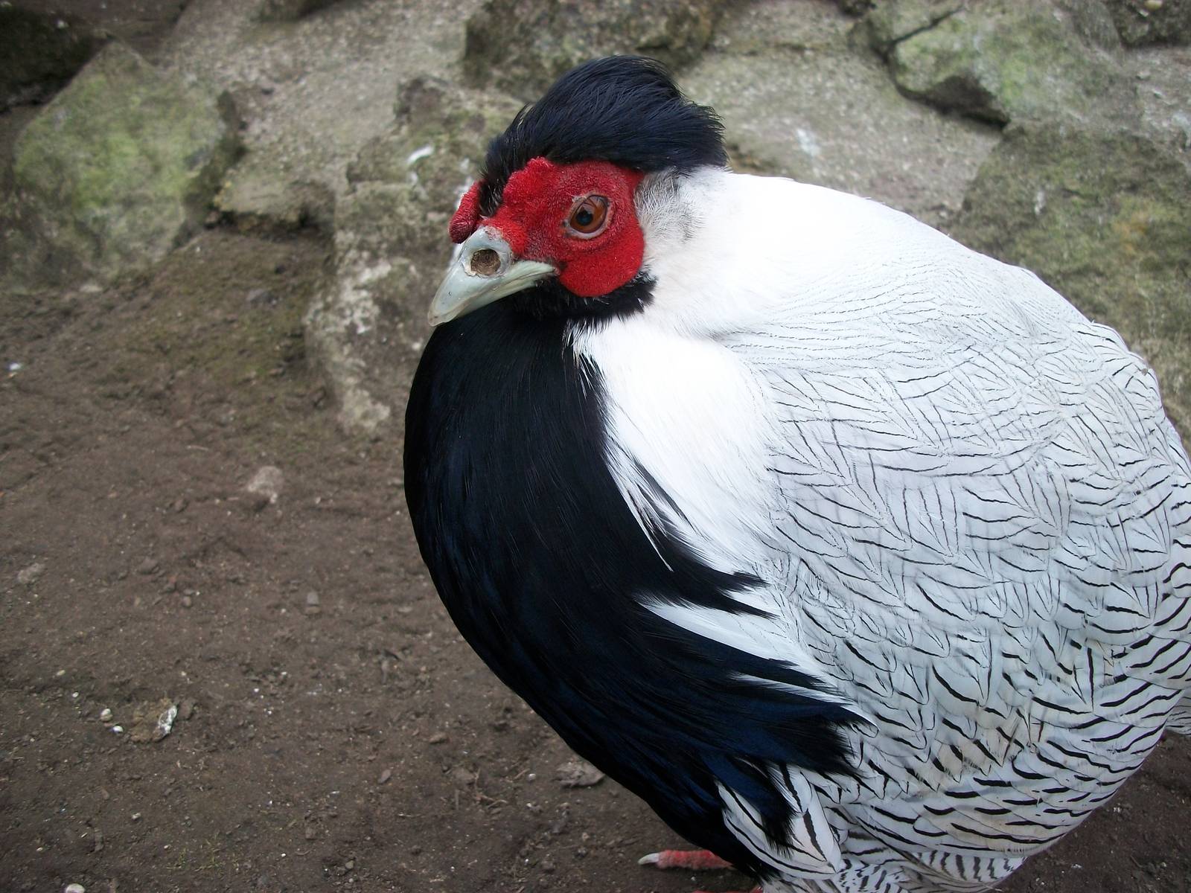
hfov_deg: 56.8
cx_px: 596
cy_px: 446
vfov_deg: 44.2
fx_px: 1101
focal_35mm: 32
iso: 80
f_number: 2.9
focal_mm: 5.7
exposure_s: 1/160
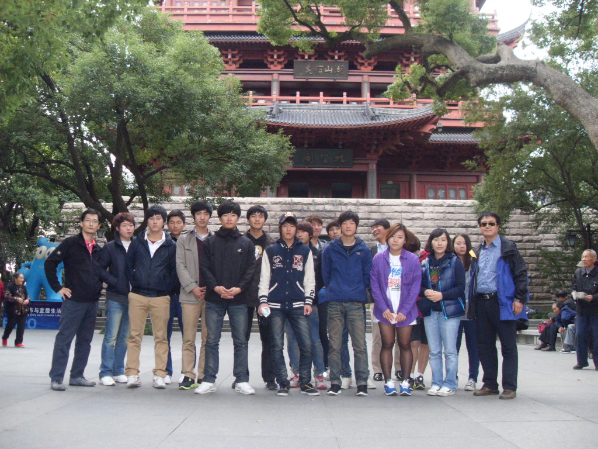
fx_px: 587
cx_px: 299
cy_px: 224
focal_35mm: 34
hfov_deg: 54.0
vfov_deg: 41.8
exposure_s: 1/45
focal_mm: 6.3
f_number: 2.8
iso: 400
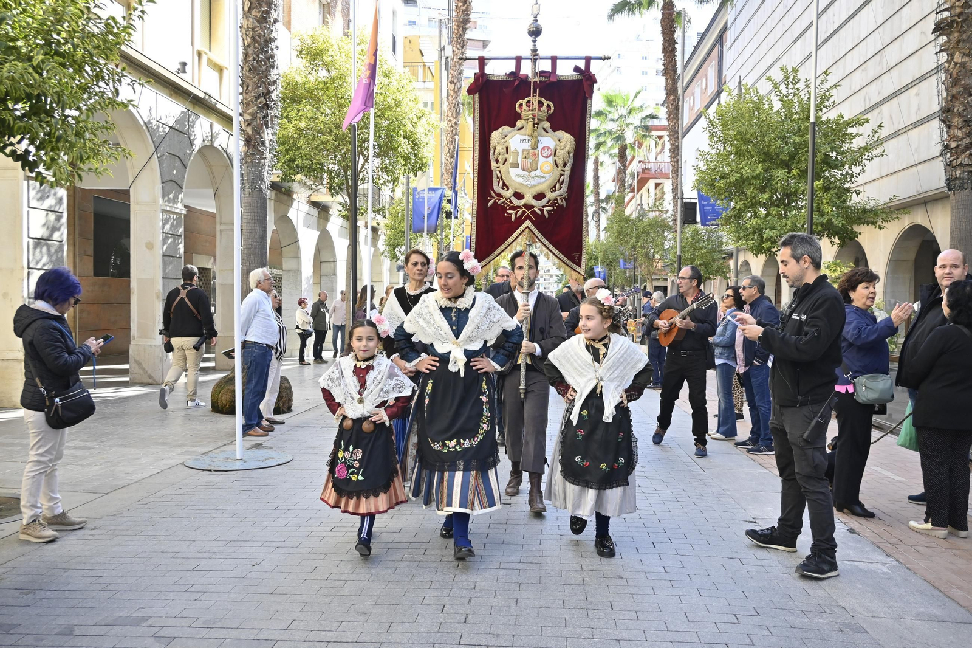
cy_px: 324
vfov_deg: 43.6
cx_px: 486
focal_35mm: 30
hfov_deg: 61.9
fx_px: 810
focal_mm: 20
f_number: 4.5
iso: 400
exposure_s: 1/400
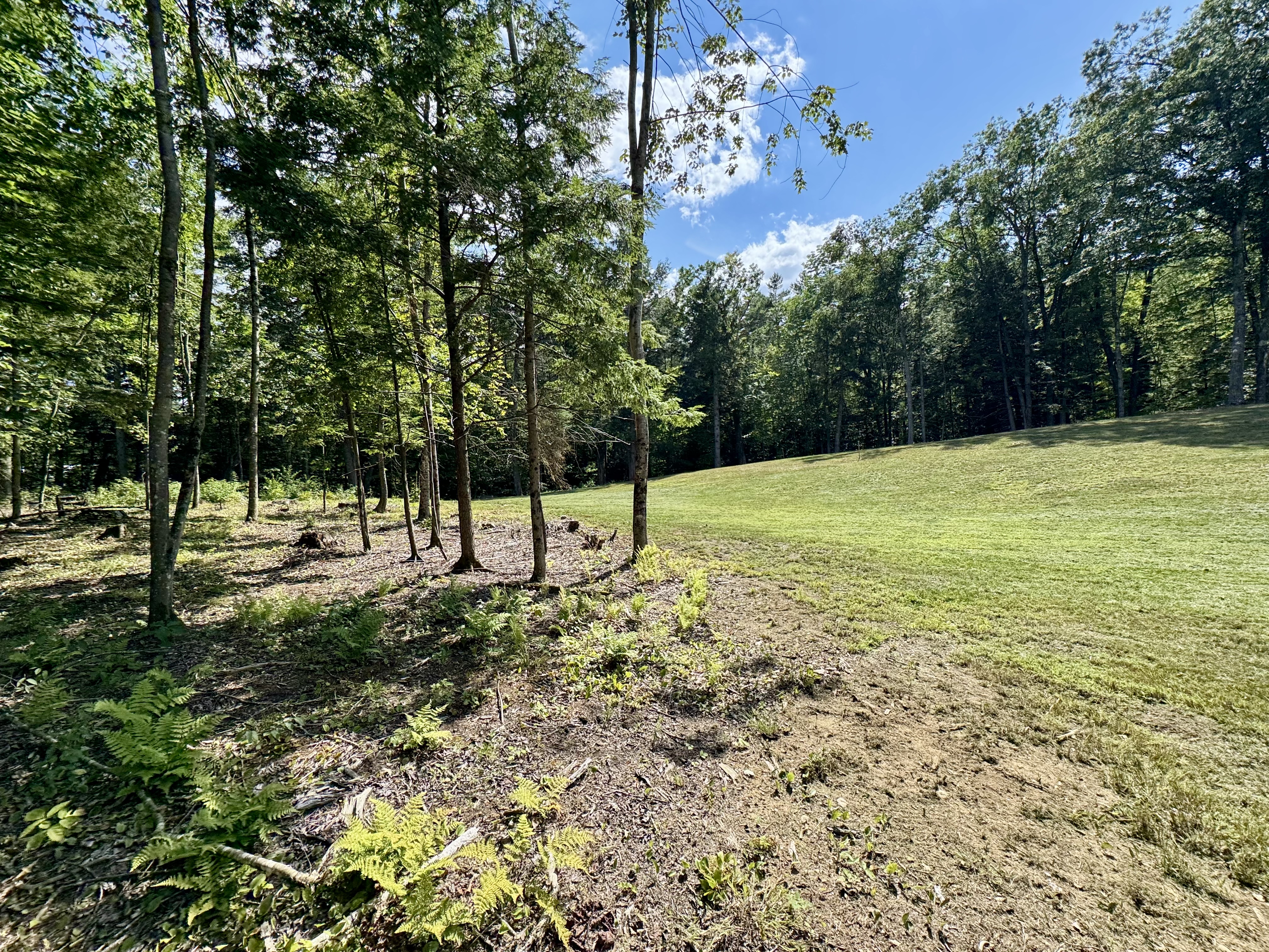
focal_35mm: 14
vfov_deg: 85.7
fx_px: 513
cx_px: 634
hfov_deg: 102.1
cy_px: 476
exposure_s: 1/821
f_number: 2.2
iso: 50
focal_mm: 2.22
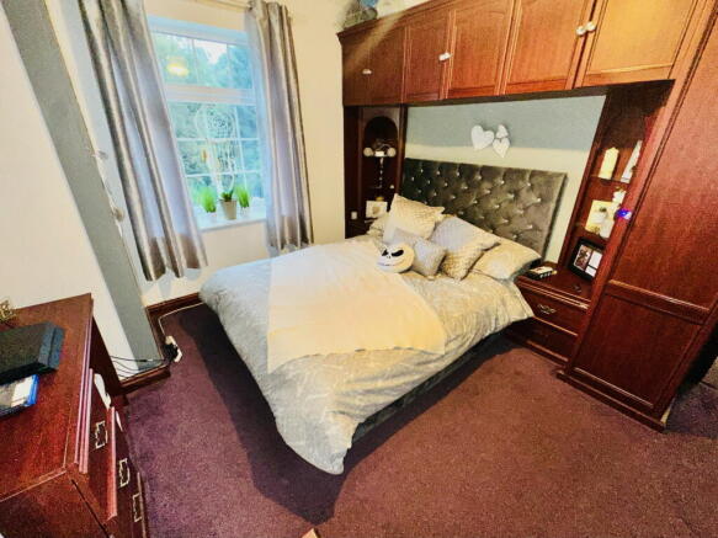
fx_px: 290
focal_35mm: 14
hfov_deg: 102.1
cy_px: 269
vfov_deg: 85.7
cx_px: 359
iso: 100
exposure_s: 1/50
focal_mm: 2.22
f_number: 2.2
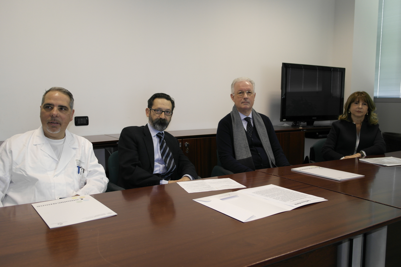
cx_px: 200
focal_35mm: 30
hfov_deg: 61.9
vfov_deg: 43.6
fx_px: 334
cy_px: 134
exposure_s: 1/80
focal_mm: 20
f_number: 3.5
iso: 400
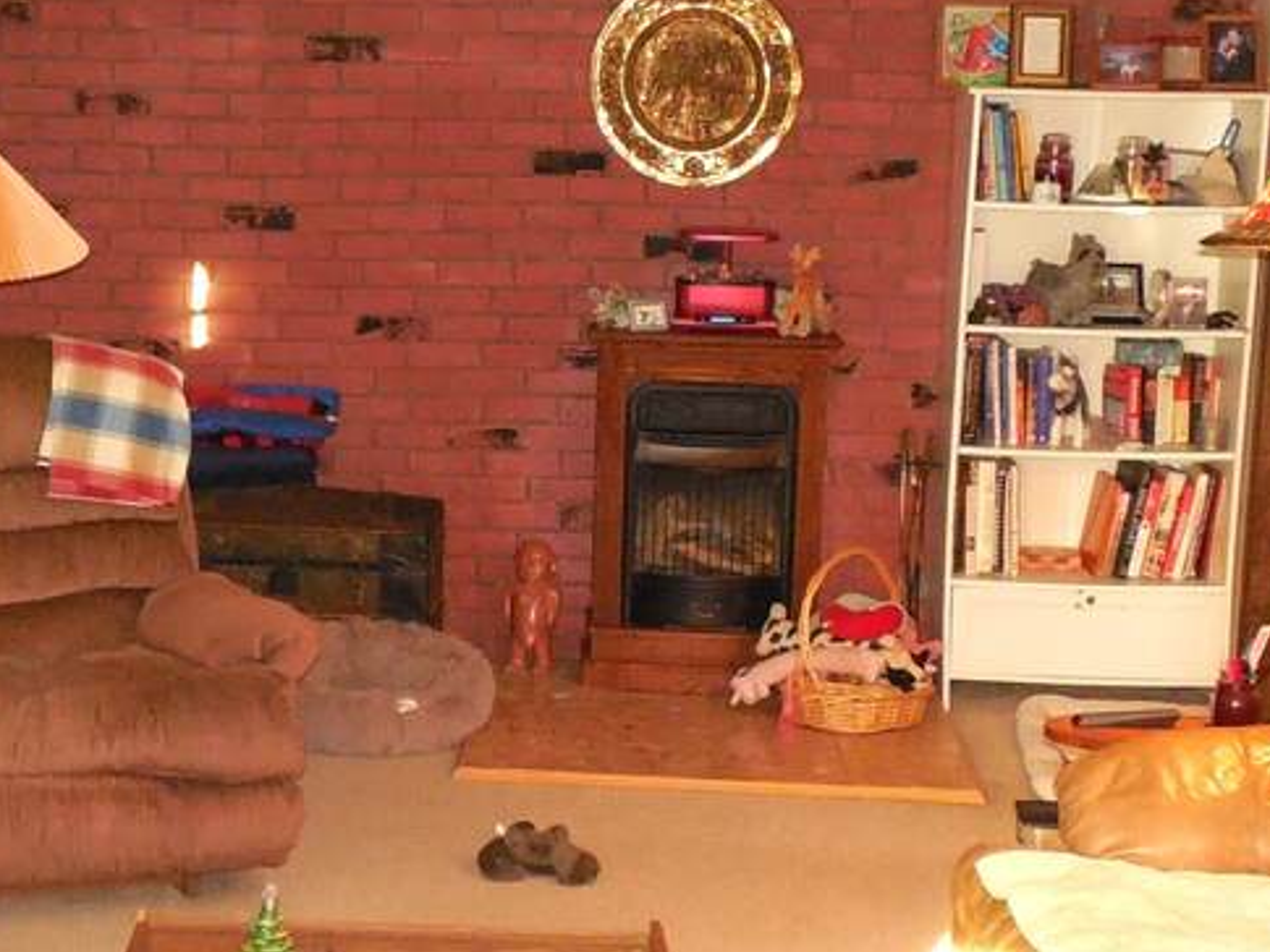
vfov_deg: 22.2
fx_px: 2422
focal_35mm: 66
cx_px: 513
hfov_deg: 29.3
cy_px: 554
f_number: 3.3
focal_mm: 4.5
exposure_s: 1/25
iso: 800
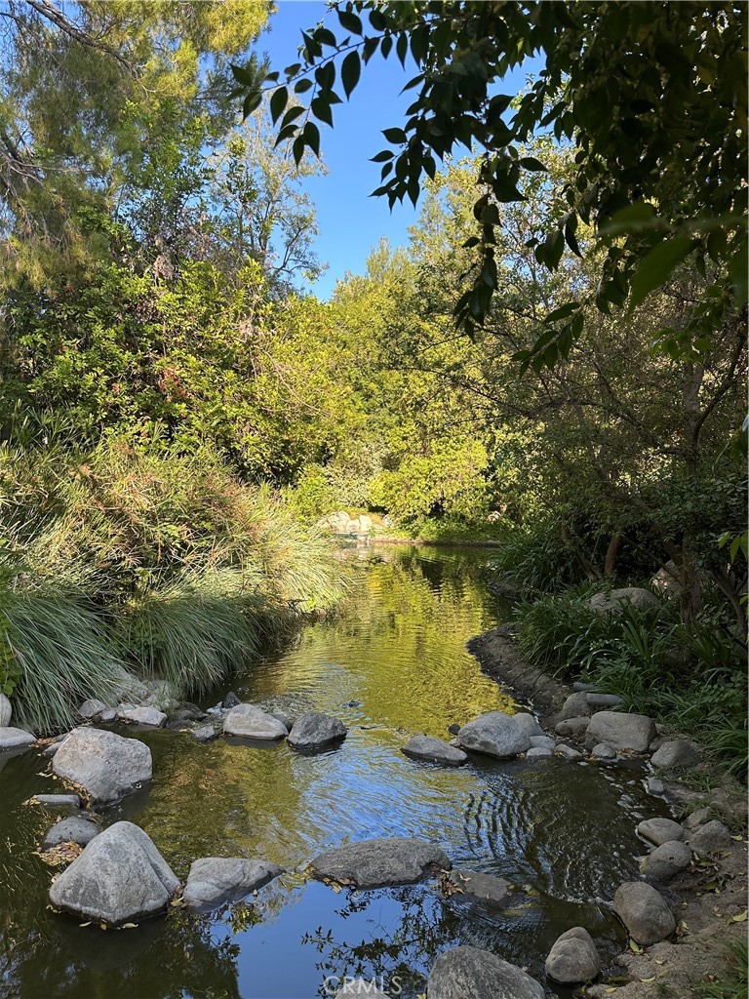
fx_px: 692
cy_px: 500
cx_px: 374
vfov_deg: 71.6
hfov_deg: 56.8
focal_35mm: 24
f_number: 1.78
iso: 80
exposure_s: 1/729
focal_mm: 6.86
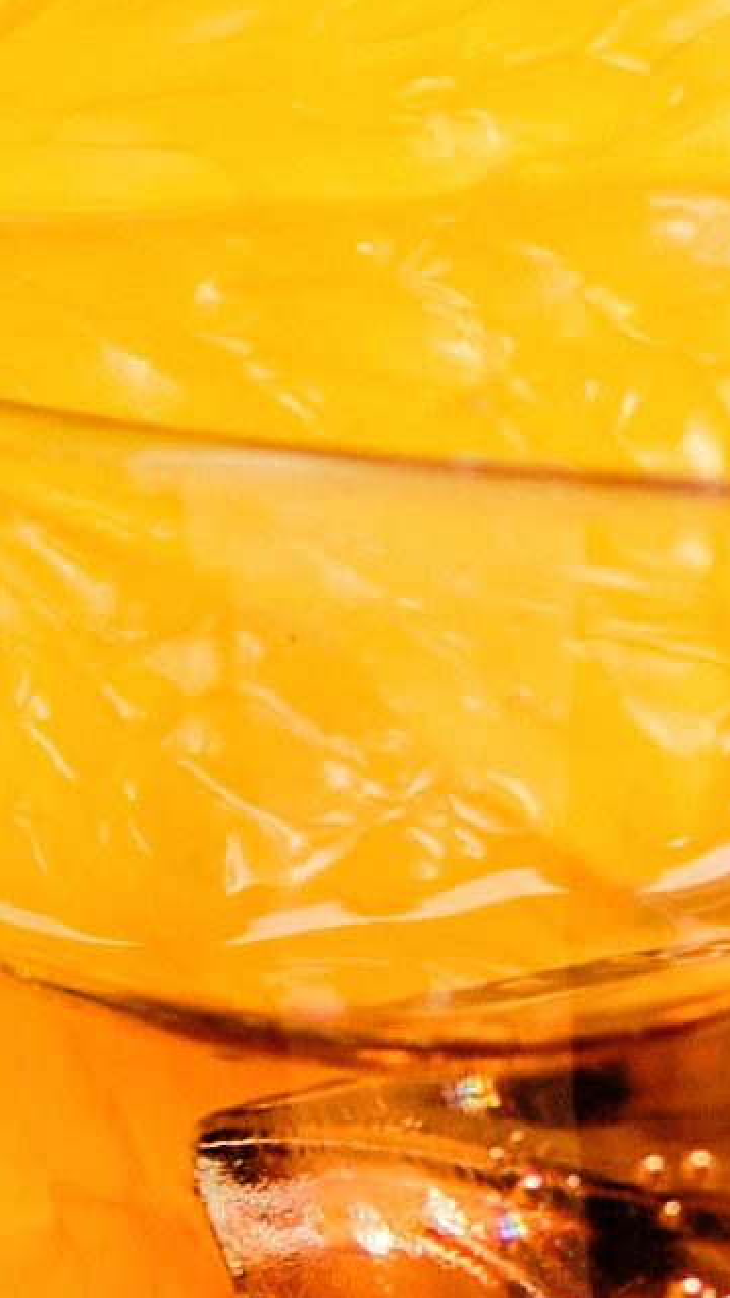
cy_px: 892
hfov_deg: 1.6
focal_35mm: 741
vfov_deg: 2.9
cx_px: 1515
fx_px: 25486
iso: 200
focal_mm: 50
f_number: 2.8
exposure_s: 1/160
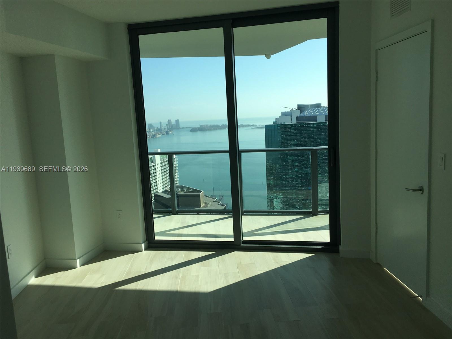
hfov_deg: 61.7
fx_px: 379
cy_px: 170
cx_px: 226
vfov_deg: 48.2
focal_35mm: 29
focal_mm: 4.15
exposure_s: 1/1832
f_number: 2.2
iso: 25
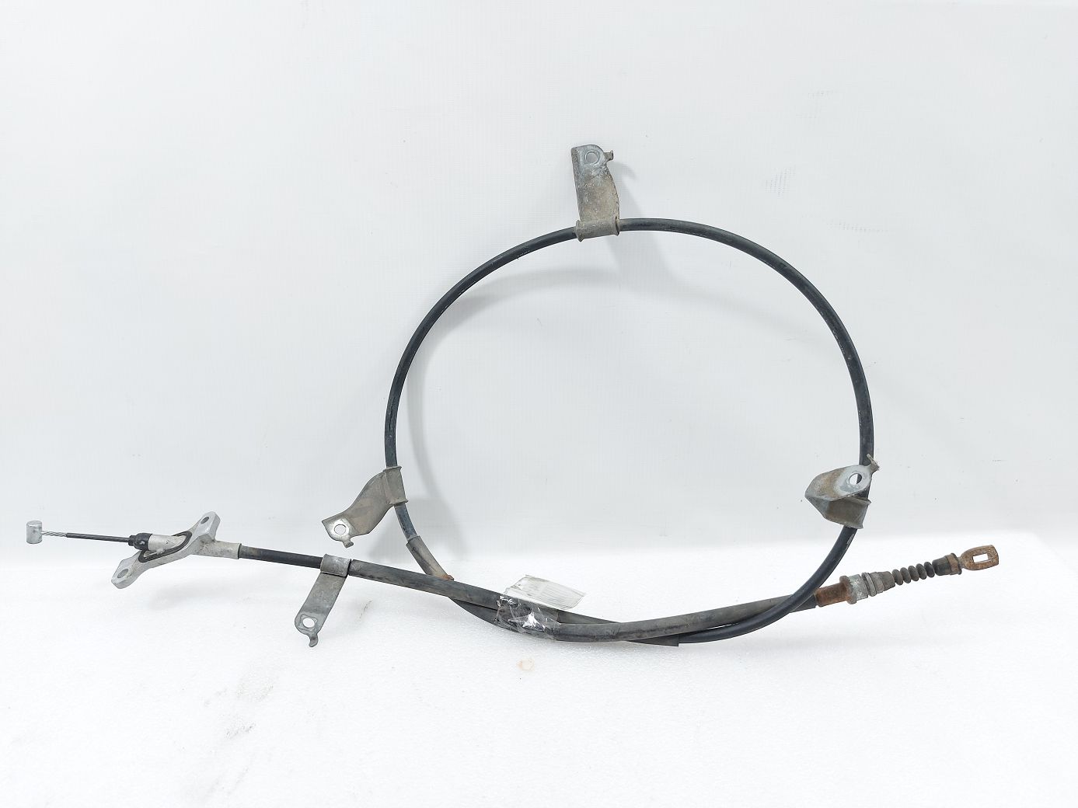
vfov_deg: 56.8
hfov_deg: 71.6
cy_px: 404
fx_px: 747
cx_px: 539
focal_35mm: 24
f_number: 1.8
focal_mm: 5.23
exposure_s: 1/50
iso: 64
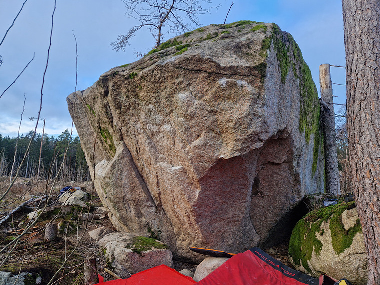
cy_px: 142
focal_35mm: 23
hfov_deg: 73.9
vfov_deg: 58.9
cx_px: 190
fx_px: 252
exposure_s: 1/180
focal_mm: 5.4
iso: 50
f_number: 1.8
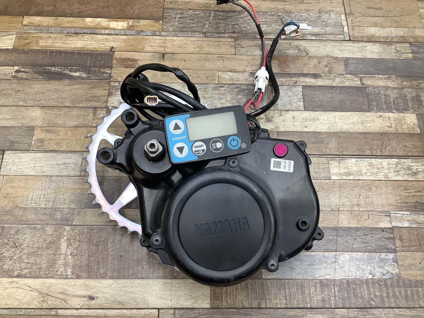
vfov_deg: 45.5
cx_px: 212
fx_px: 380
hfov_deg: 58.3
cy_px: 159
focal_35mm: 31
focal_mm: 3.3
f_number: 2.4
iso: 125
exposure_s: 1/60
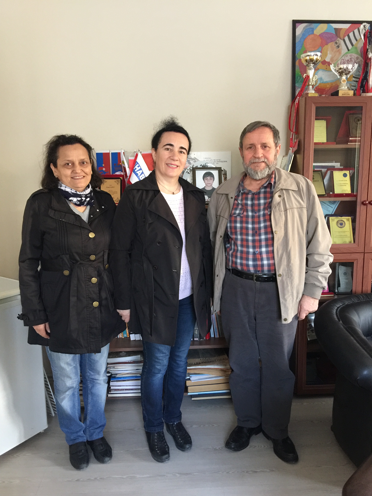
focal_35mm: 29
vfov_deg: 61.7
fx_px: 416
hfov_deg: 48.2
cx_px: 186
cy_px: 248
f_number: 2.2
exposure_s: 1/10
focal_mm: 4.15
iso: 125
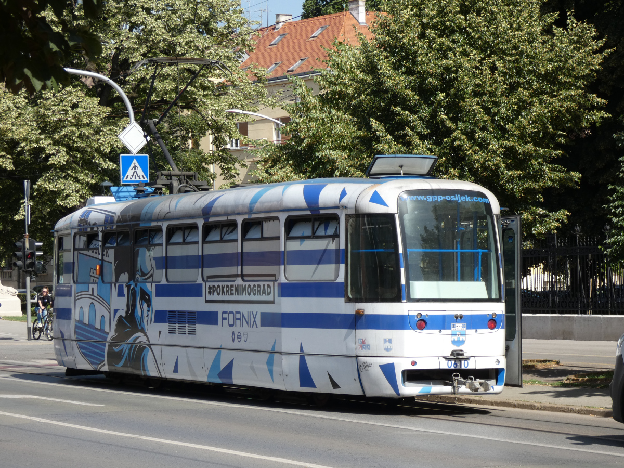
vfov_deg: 12.3
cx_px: 312
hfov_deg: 16.4
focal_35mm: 120
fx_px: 2163
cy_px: 234
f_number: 5.1
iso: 80
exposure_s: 1/320
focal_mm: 21.5
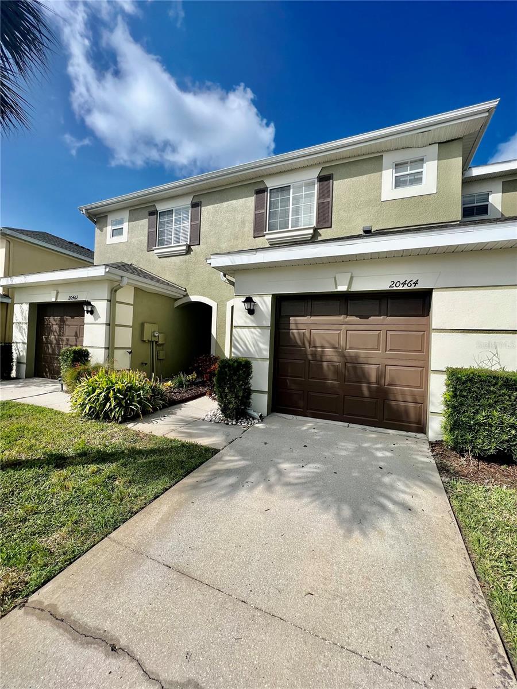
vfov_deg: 106.2
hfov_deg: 89.9
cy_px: 344
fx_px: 259
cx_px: 258
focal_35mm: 13
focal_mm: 1.57
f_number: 1.8
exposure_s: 1/2179
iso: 32
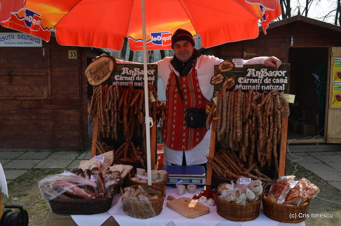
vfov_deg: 39.8
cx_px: 170
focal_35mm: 33
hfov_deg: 57.3
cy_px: 113
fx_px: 312
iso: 140
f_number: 8
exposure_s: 1/250
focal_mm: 22
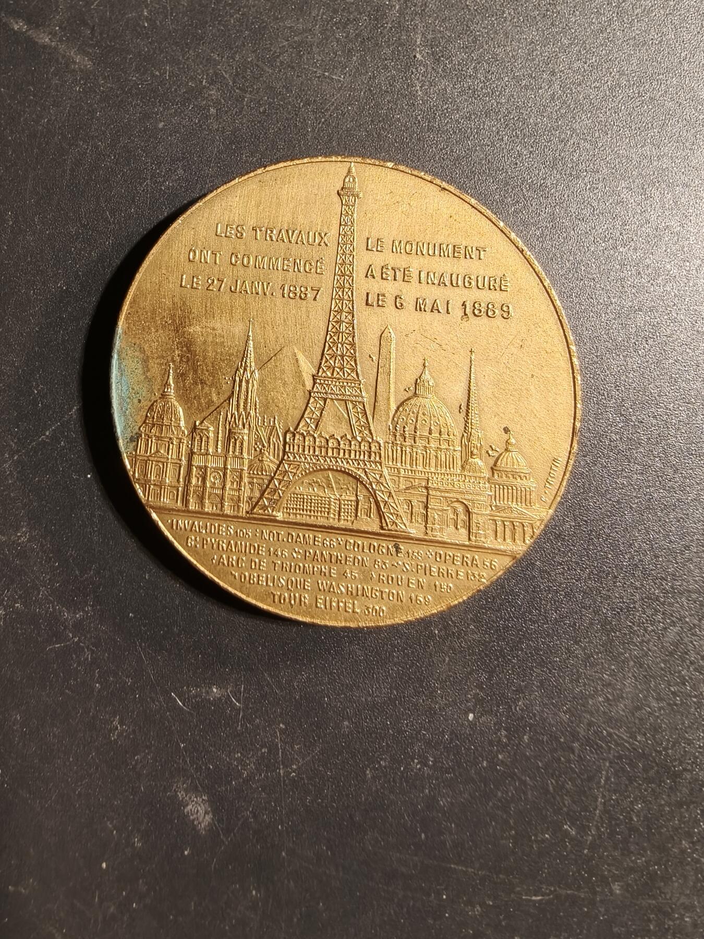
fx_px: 624
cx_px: 352
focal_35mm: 23
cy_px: 470
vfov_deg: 73.9
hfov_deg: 58.9
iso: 160
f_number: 2
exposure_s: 1/100
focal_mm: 2.32
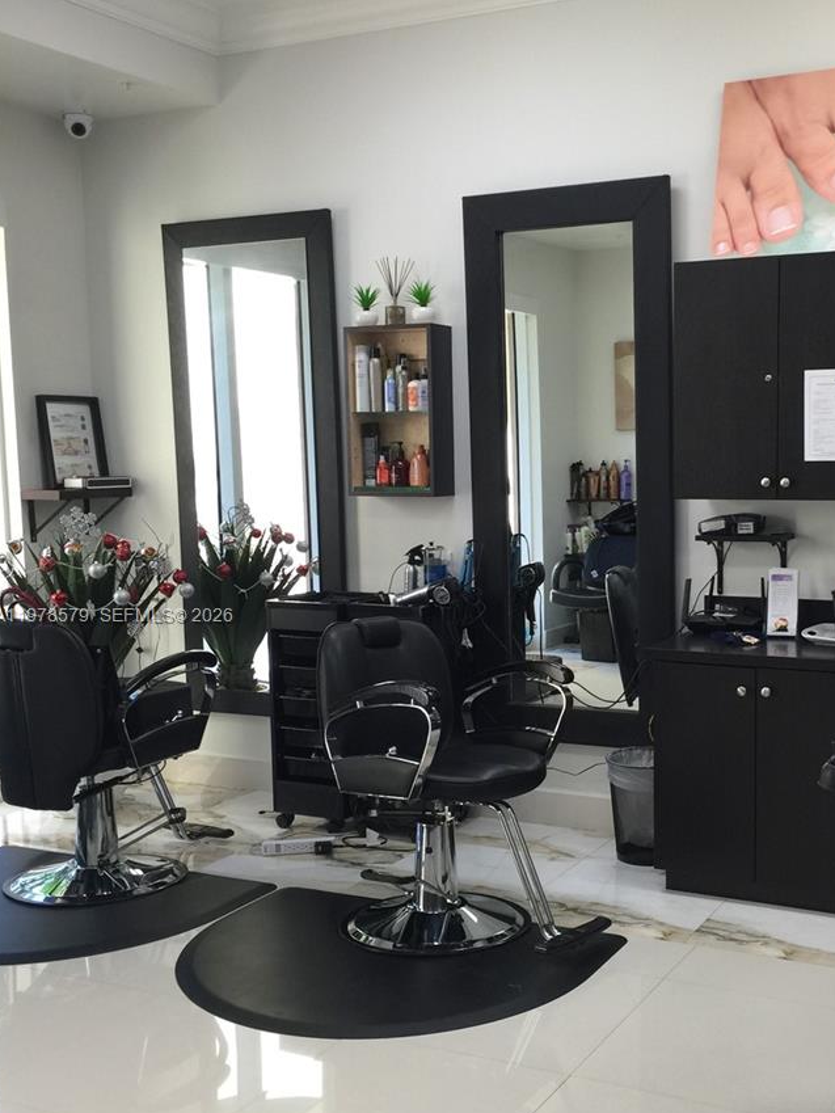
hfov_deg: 34.7
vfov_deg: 45.7
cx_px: 581
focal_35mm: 41
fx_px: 1318
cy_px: 617
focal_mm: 4.15
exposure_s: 1/40
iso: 32
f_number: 2.2
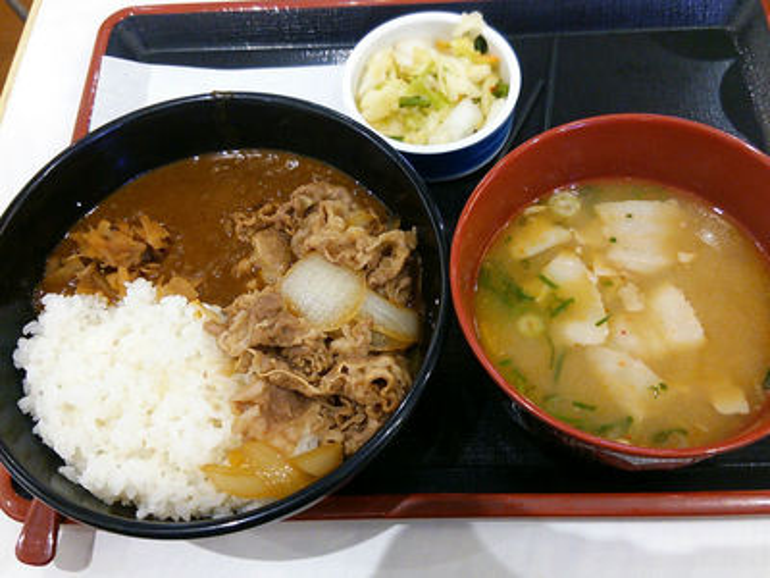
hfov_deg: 60.0
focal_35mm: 30
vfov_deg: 46.8
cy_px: 289
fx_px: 667
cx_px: 385
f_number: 1.94
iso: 160
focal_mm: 4.06
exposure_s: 1/43
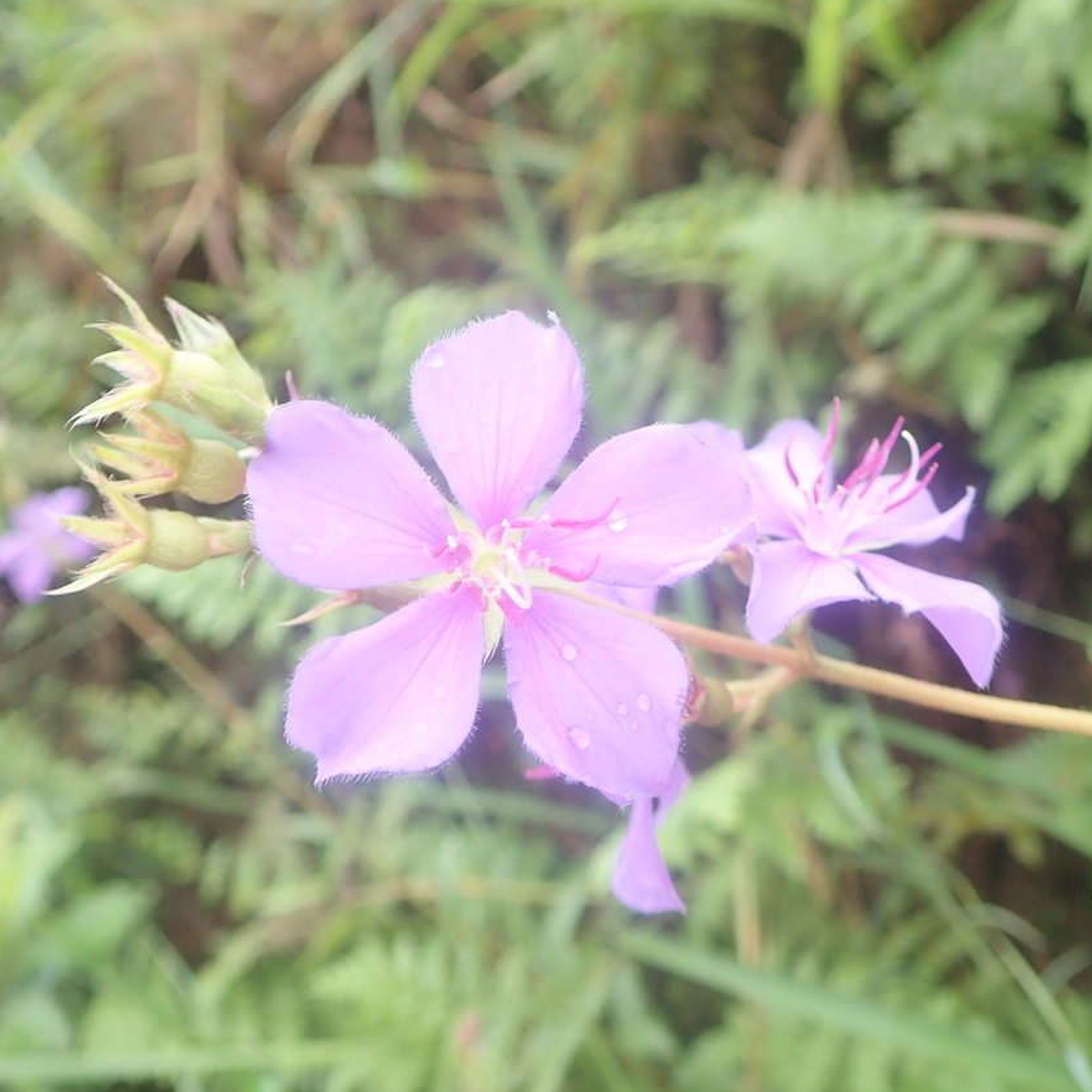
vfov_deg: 46.0
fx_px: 1285
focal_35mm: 36
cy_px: 540
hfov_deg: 46.0
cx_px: 546
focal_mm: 5.5
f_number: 2.3
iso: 200
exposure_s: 1/125
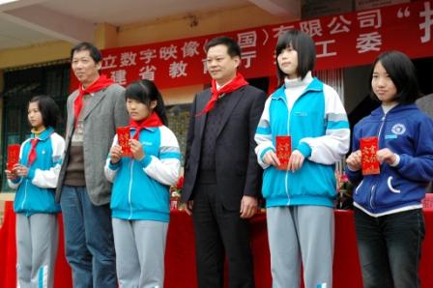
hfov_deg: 35.1
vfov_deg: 23.7
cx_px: 216
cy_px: 144
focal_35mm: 57
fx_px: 685
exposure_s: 1/125
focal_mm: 38
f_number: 5.6
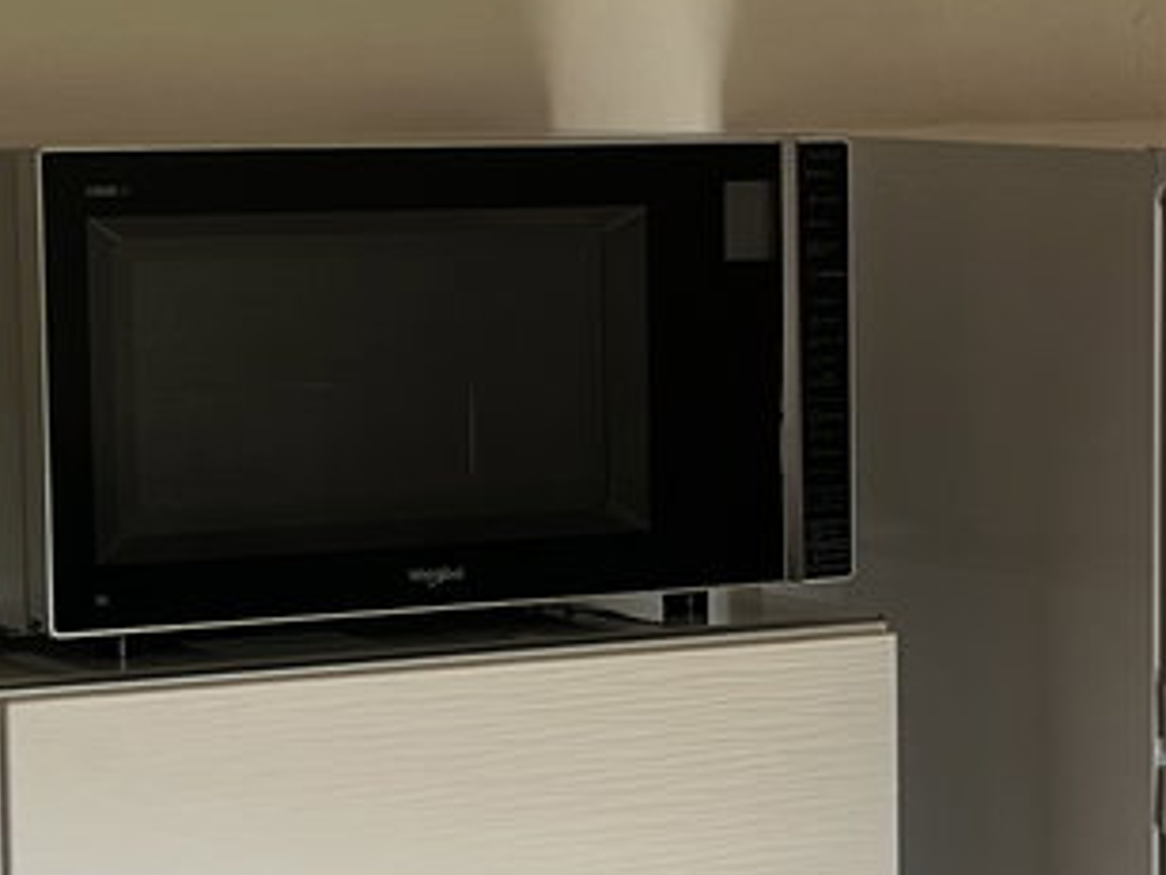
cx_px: 969
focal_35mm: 135
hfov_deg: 14.5
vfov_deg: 11.0
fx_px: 4547
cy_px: 564
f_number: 1.6
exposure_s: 1/121
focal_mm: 5.1
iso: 50
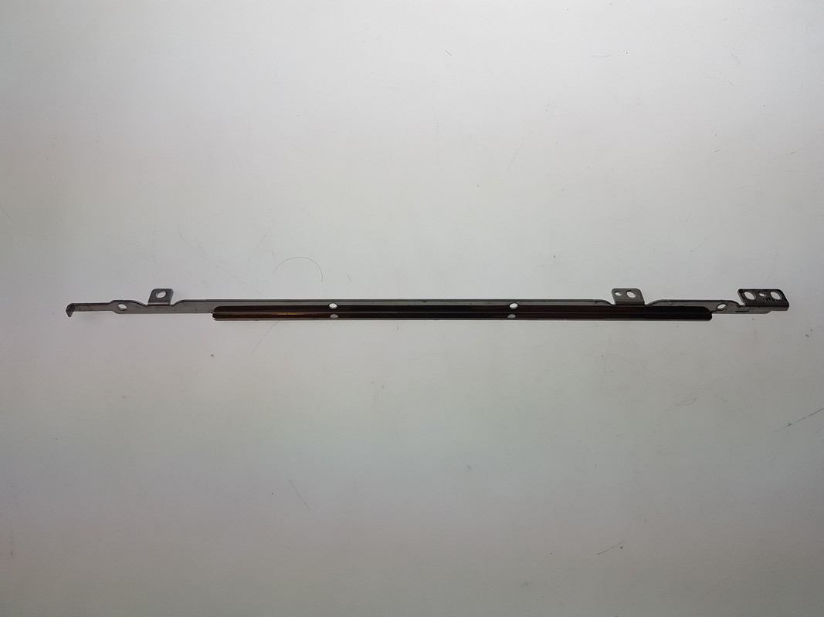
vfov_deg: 53.1
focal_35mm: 26
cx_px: 412
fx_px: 619
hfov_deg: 67.3
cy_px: 308
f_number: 1.7
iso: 40
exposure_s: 1/205
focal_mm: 4.2
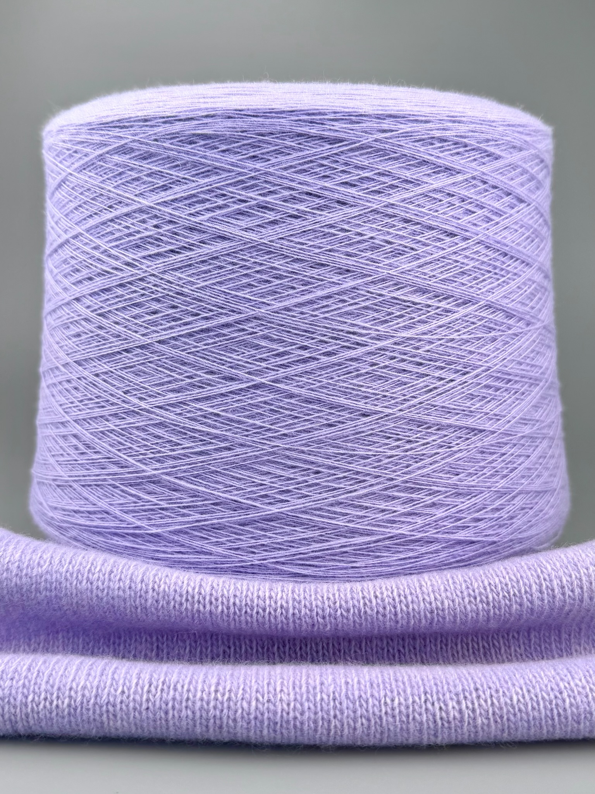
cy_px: 397
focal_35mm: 24
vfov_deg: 71.6
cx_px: 298
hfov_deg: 56.8
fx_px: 550
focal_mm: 6.76
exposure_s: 1/1122
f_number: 1.78
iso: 80
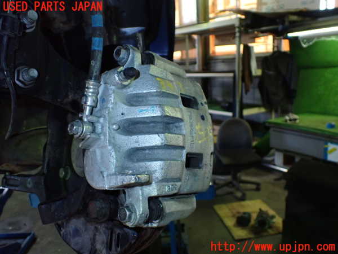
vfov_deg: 46.8
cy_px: 127
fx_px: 293
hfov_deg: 60.0
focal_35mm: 30
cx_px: 169
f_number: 6.3
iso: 800
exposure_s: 1/30
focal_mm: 5.4
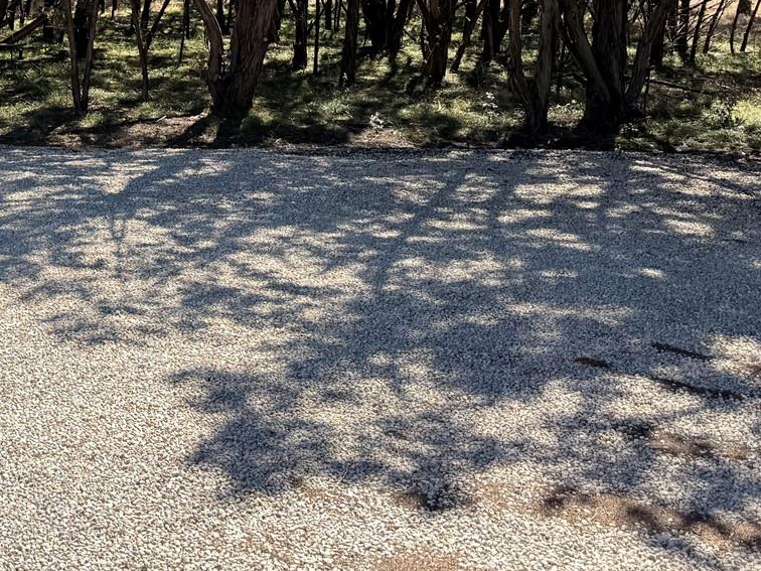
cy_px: -100
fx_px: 1429
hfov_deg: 28.0
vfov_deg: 21.1
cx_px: -1
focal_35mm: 65
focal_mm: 6.76
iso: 100
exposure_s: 1/1653
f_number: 1.78
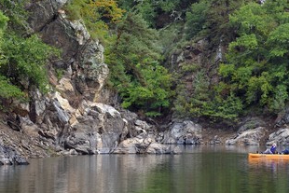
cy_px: 79
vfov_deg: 7.8
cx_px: 149
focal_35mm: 176
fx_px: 1413
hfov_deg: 11.7
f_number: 7.1
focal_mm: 130
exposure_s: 1/400
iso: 400
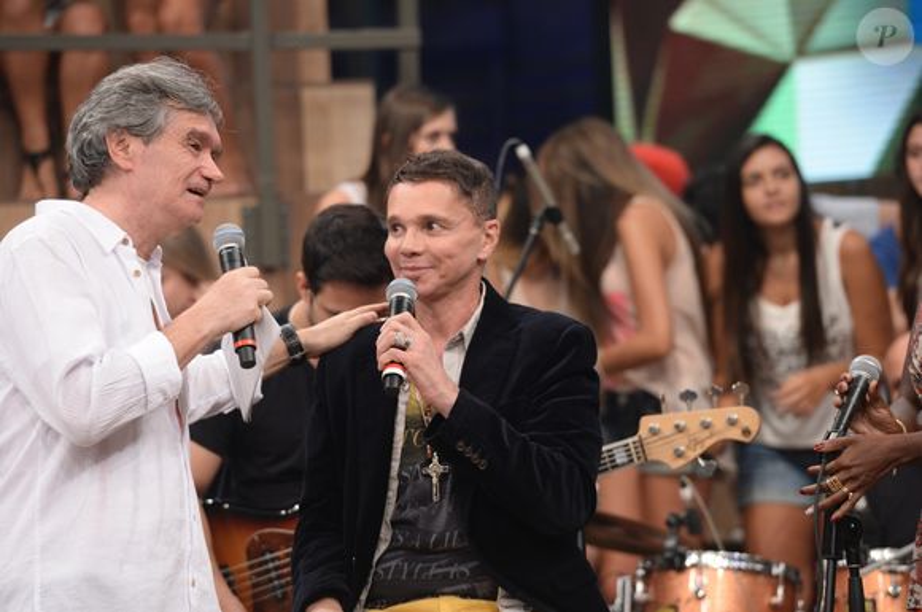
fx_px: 5115
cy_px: 306
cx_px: 461
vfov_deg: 6.8
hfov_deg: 10.3
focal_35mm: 200
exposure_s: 1/200
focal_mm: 200
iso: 1600
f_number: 4.5
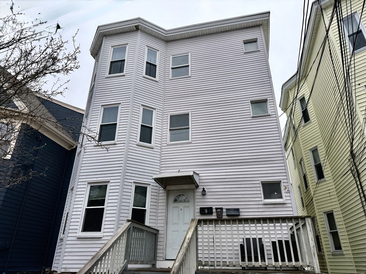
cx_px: 183
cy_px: 137
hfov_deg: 71.6
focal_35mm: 24
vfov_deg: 56.8
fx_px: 254
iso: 80
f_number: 1.78
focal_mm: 6.76
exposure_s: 1/4405
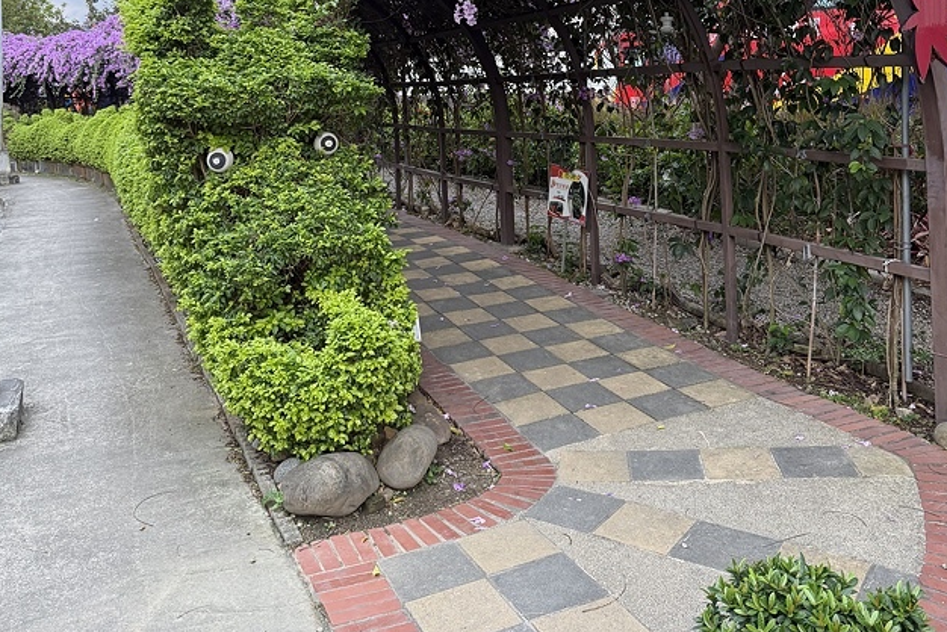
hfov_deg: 55.8
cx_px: 480
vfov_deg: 36.7
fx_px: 895
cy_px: 76
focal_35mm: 34
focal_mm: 6.76
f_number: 1.78
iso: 200
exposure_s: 1/97
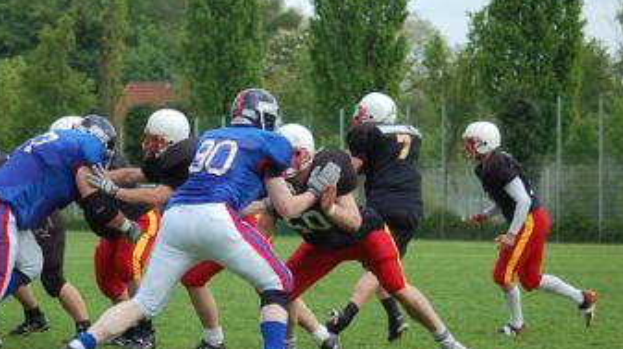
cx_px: 232
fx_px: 2856
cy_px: 166
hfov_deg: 12.4
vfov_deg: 7.0
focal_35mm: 173
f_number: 4
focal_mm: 82
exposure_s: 1/1000
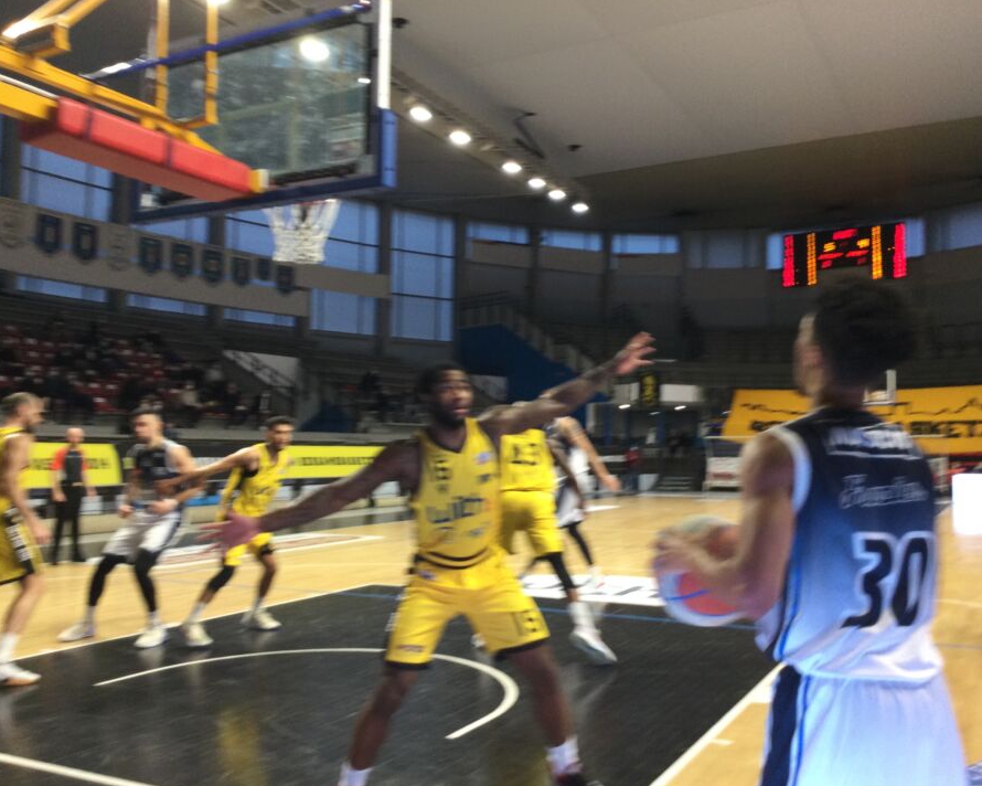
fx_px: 959
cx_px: 512
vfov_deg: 44.5
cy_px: 399
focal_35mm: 33
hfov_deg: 54.2
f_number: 2.4
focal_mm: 3.3
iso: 80
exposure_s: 1/33
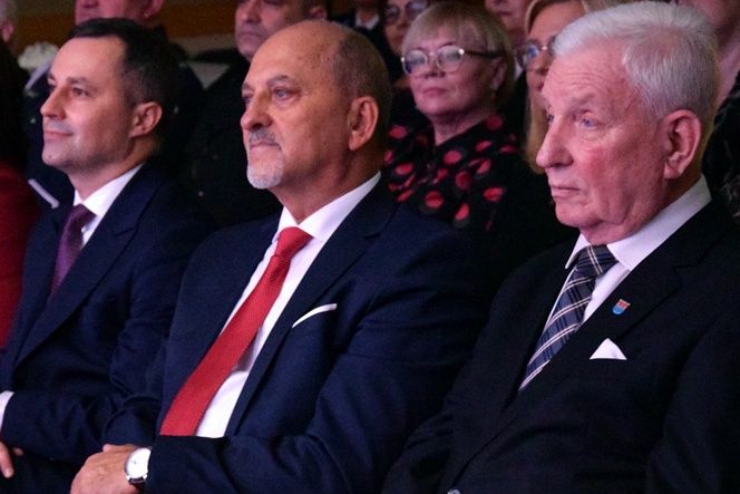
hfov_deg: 16.2
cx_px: 279
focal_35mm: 126
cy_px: 289
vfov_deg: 10.9
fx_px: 2590
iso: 12800
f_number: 5.3
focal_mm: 62
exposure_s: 1/100
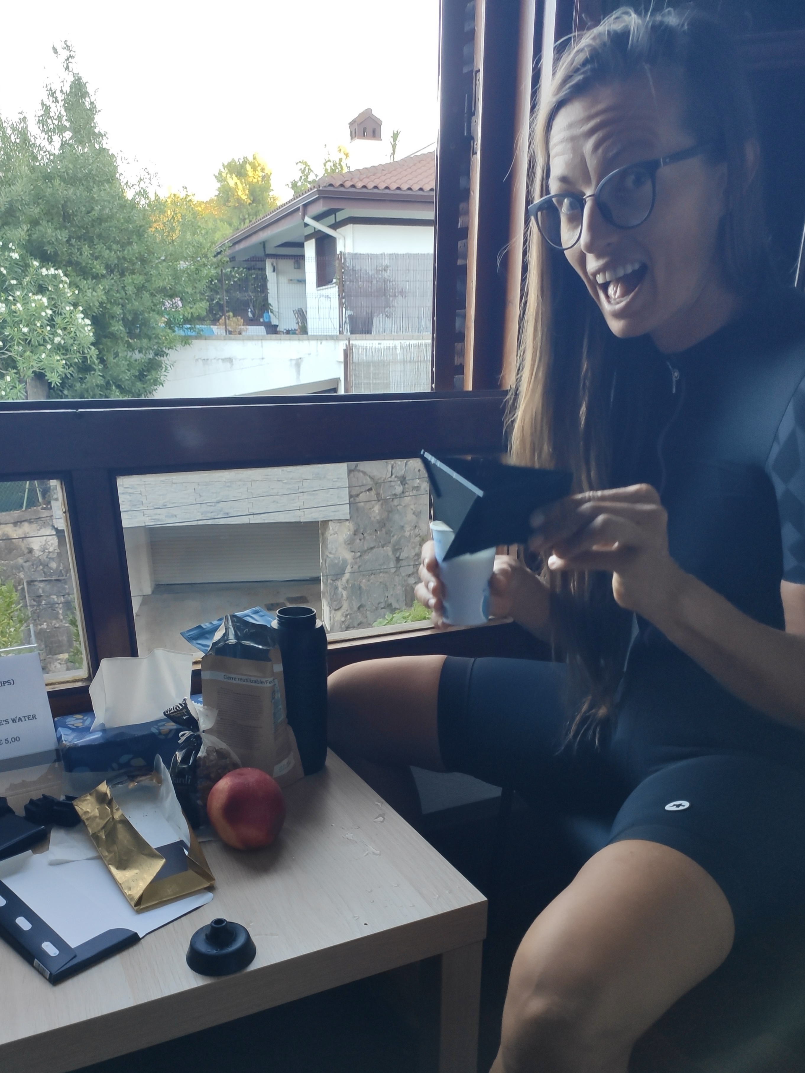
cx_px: 402
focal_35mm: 26
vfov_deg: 67.3
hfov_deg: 53.1
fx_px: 806
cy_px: 536
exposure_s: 1/100
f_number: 1.75
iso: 244
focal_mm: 4.77
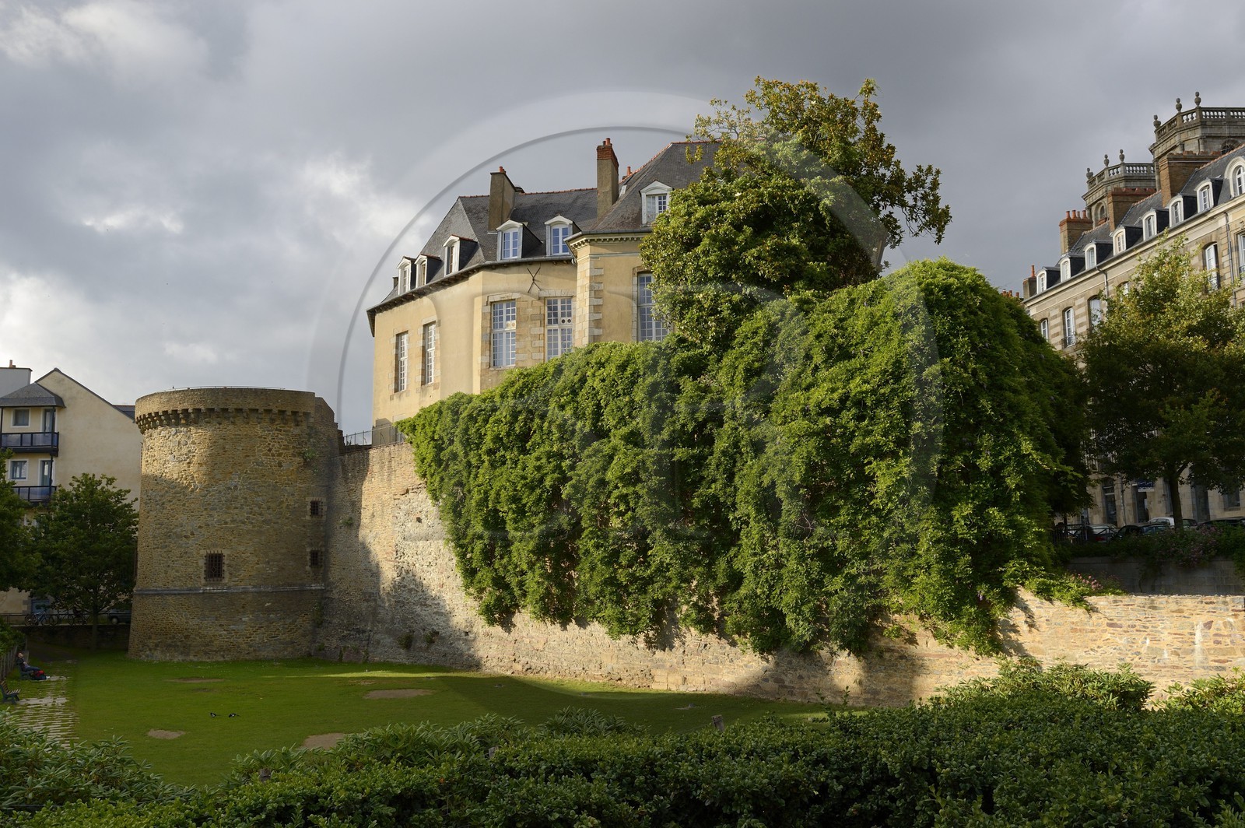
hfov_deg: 58.8
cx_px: 622
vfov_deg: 41.0
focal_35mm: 32
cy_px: 414
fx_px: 1106
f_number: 13
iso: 400
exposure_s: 1/200
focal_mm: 32
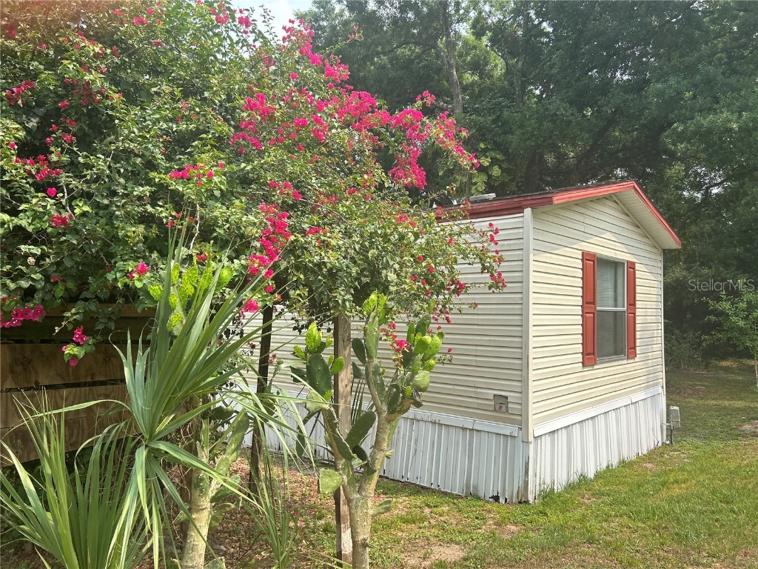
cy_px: 284
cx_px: 379
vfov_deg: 53.1
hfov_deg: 67.3
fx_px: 569
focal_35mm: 26
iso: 50
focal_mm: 5.7
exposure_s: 1/1266
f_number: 1.5
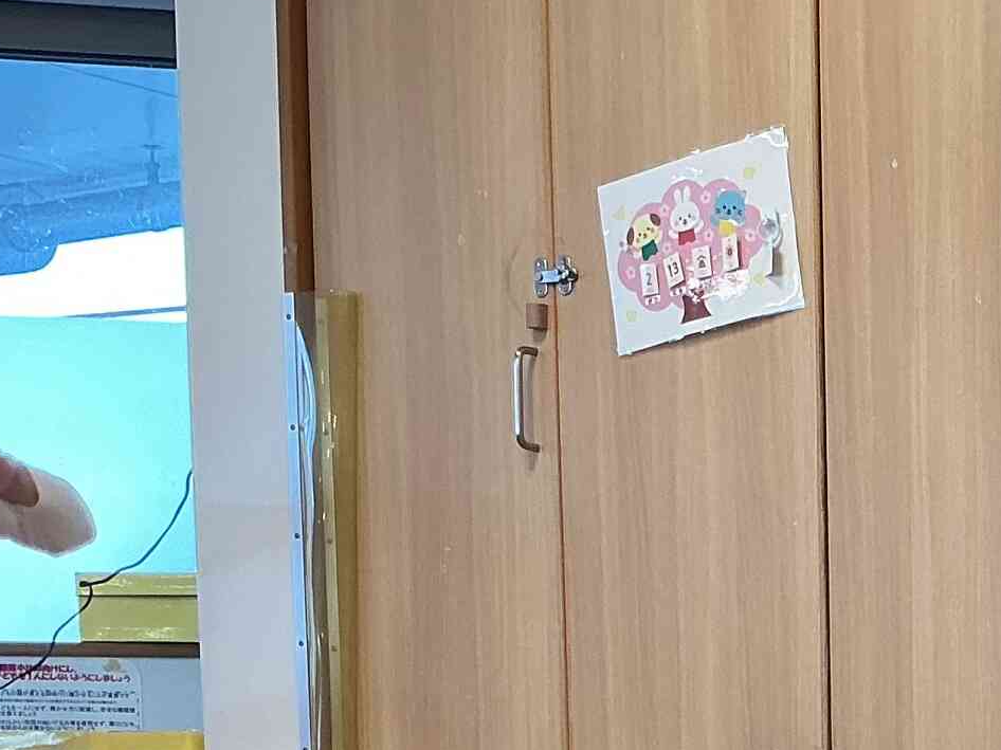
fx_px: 2660
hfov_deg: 20.3
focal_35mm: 92
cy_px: 1055
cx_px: 1113
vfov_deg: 15.1
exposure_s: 1/120
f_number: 1.8
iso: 40
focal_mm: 3
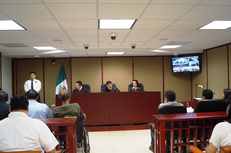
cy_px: 76
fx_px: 192
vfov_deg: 43.5
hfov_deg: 62.0
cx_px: 116
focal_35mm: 30
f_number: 4
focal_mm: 20
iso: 1000
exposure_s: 1/60
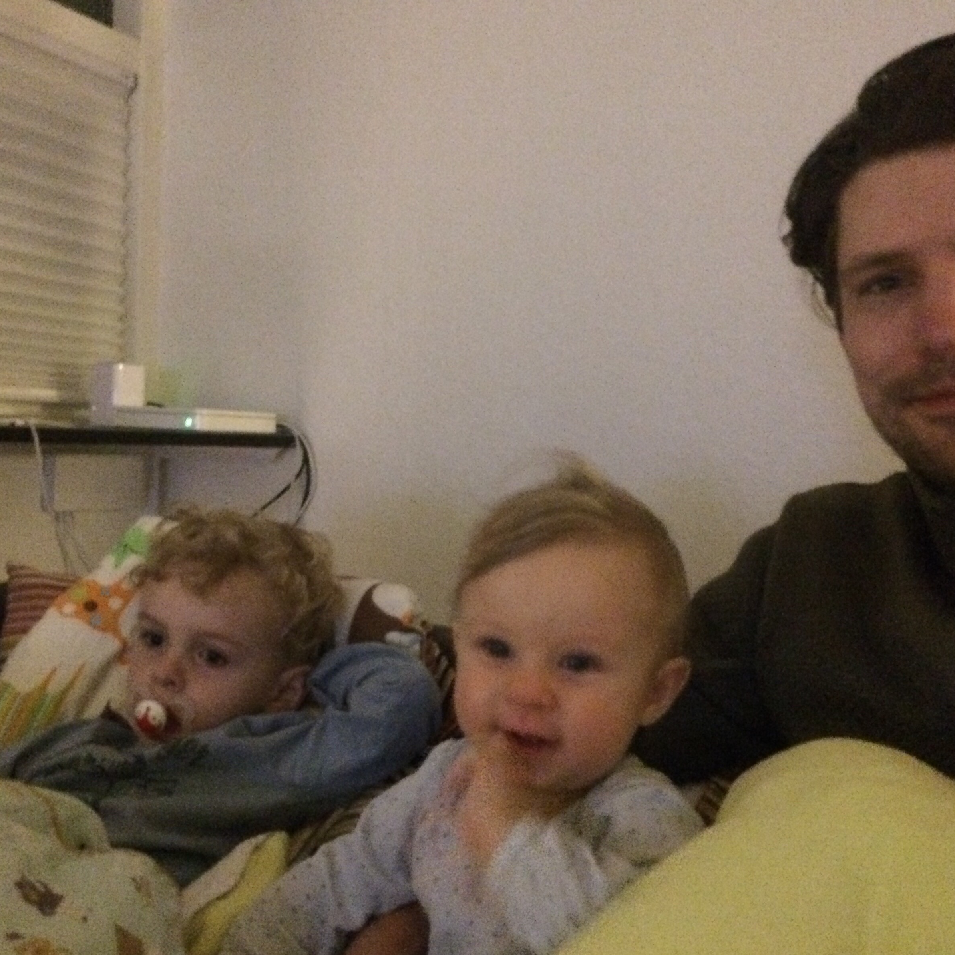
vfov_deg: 47.2
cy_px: 485
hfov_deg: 47.2
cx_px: 468
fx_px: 1092
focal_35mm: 35
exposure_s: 1/17
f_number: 2.2
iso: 2000
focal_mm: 4.15
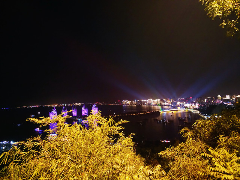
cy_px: 90
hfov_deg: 76.4
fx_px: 153
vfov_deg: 61.1
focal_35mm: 22
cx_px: 120
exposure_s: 1/10
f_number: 2
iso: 1253
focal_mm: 3.79
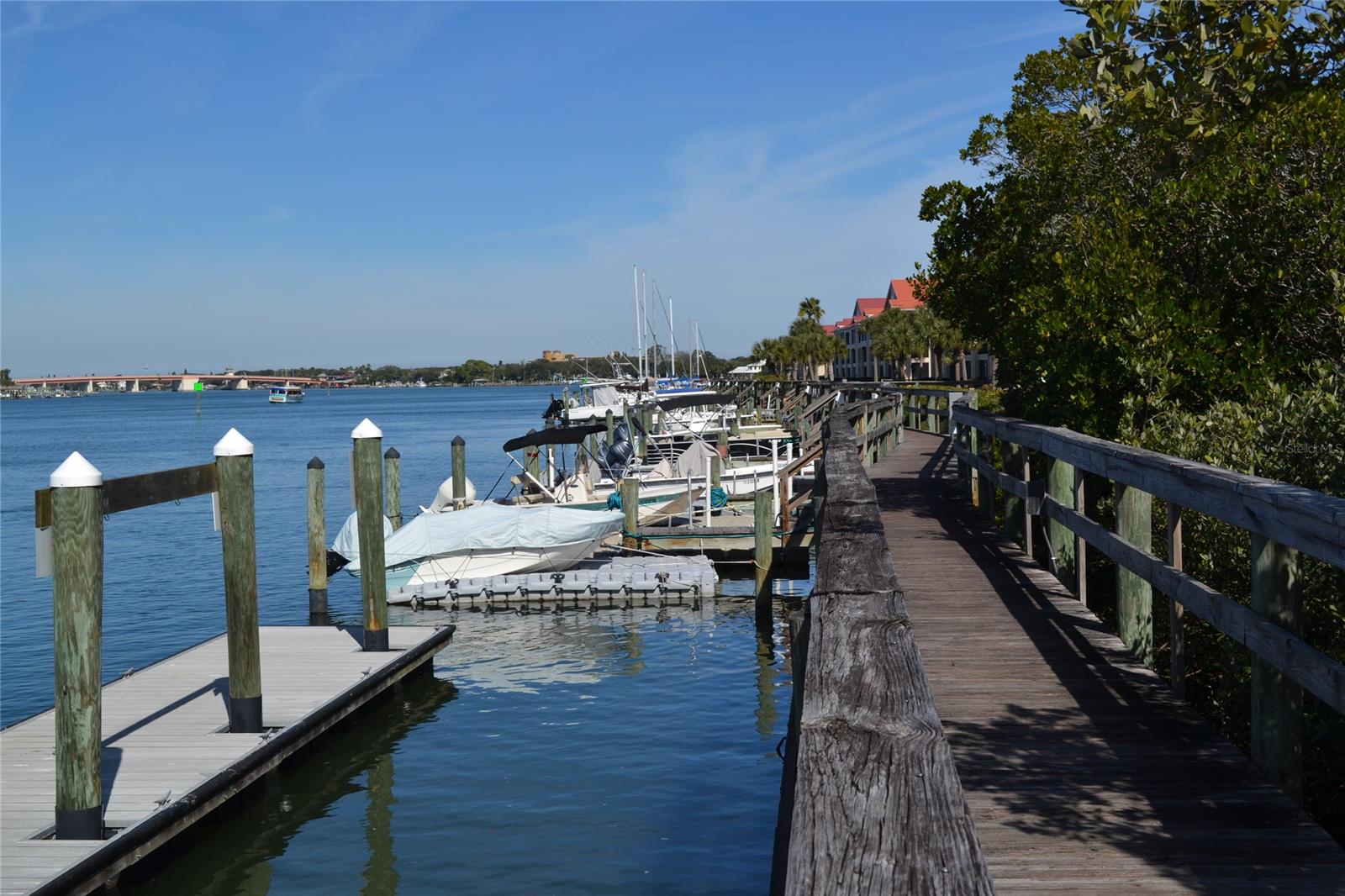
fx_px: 1681
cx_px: 672
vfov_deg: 29.9
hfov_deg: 43.6
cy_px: 448
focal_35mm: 45
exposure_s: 1/320
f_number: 9
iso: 100
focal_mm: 30
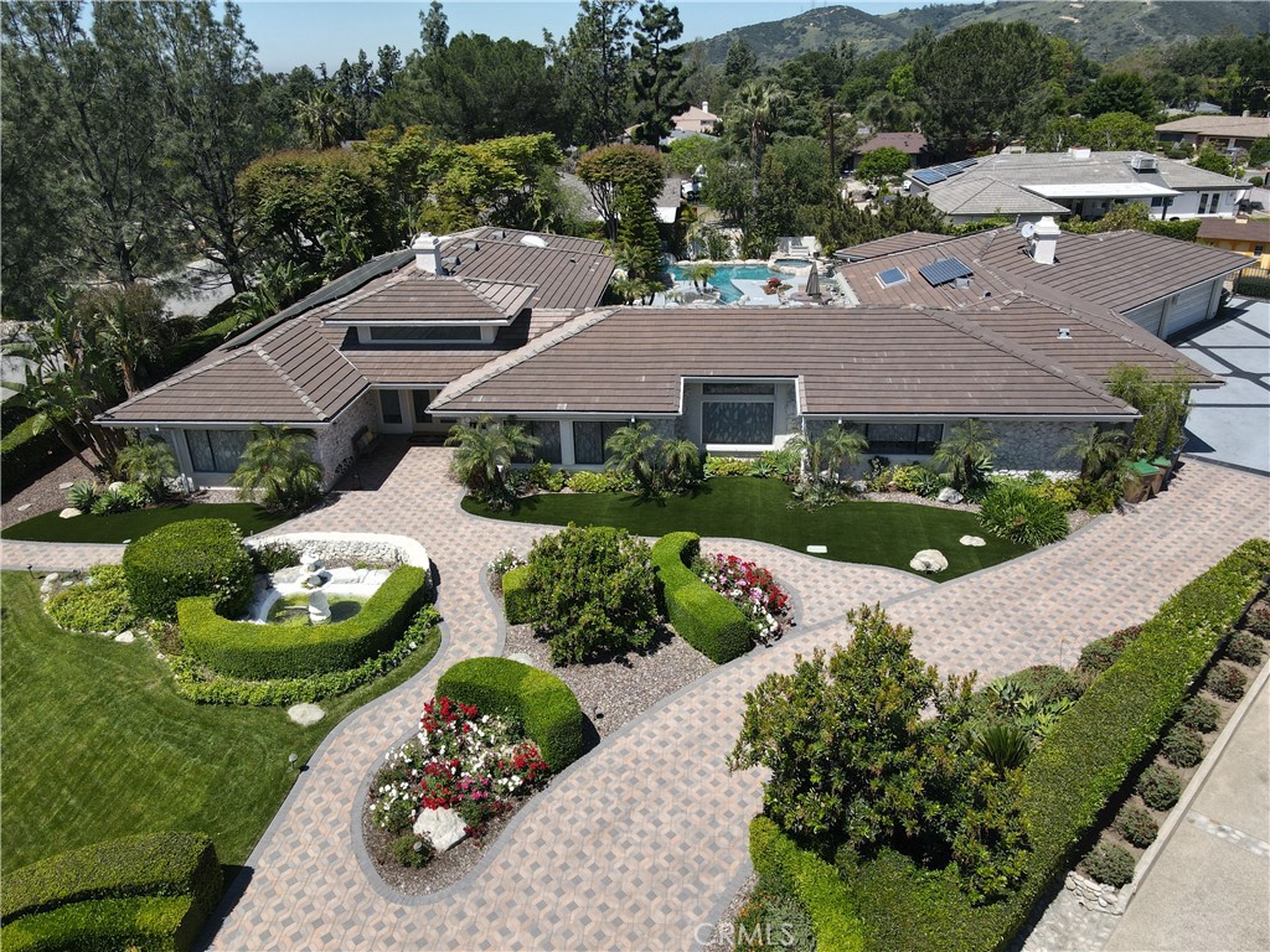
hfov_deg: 71.6
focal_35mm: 24
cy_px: 476
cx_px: 635
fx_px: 881
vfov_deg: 56.8
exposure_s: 1/640
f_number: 2.8
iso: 100
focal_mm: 4.5
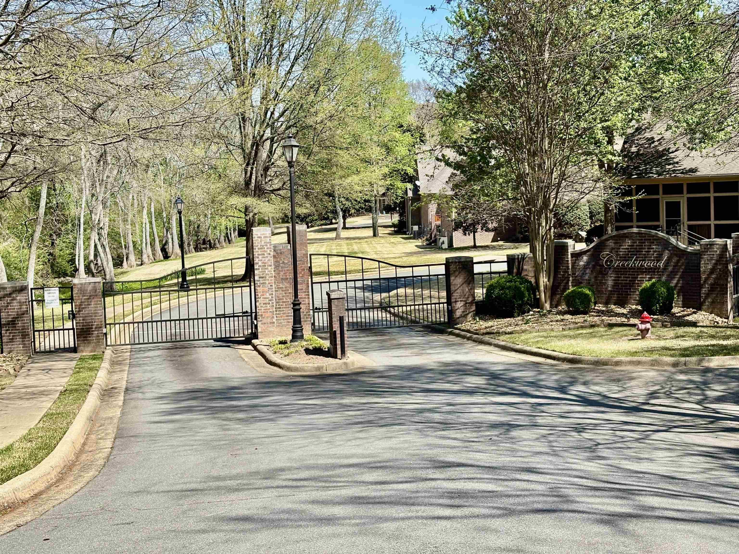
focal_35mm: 52
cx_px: 370
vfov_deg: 28.0
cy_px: 277
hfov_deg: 36.8
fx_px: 1110
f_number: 1.6
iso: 40
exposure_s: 1/2364
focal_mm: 5.96
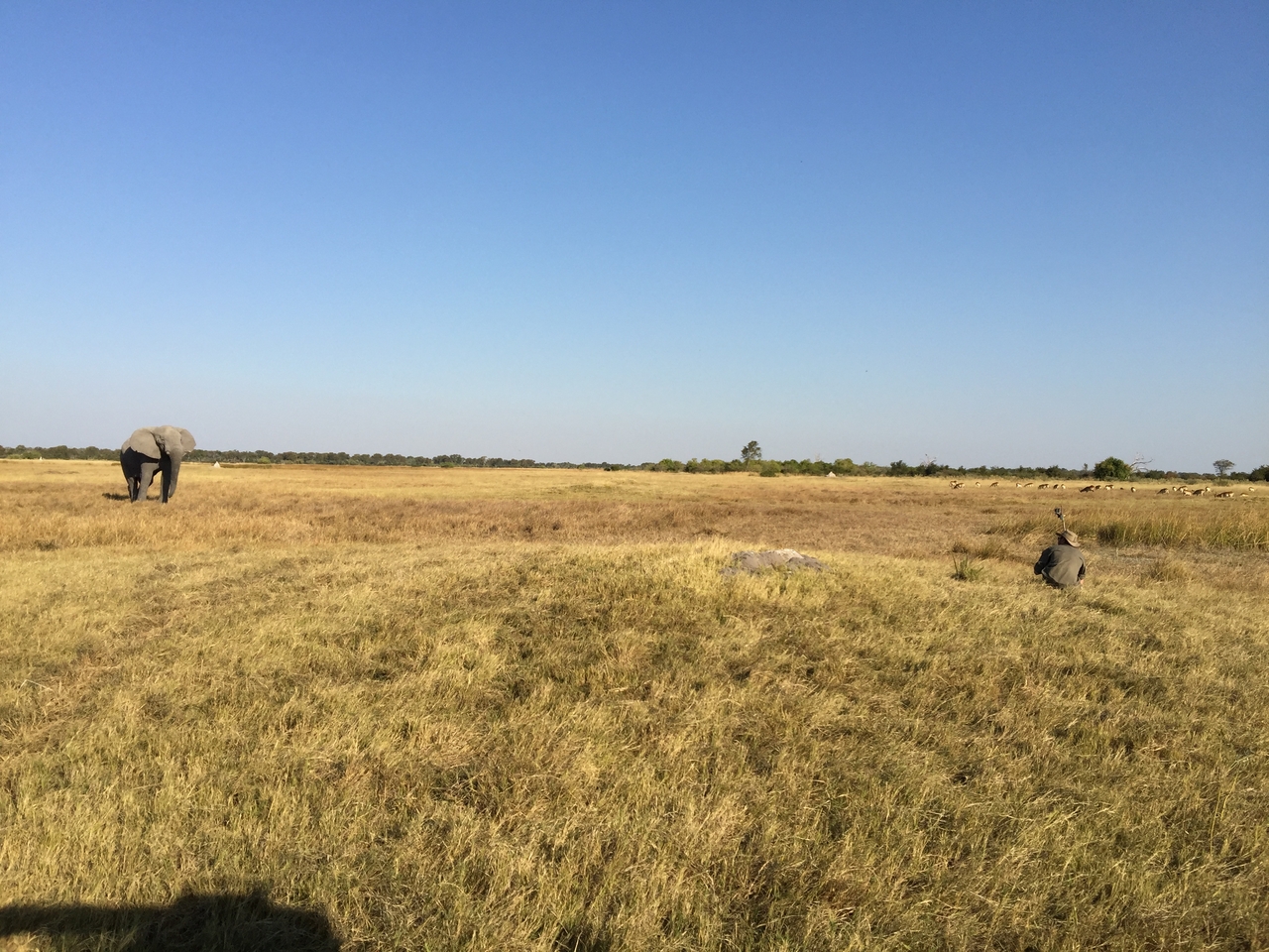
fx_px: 1063
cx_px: 634
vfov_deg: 48.2
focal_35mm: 29
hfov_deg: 61.7
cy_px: 476
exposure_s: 1/1883
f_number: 2.2
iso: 32
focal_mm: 4.15
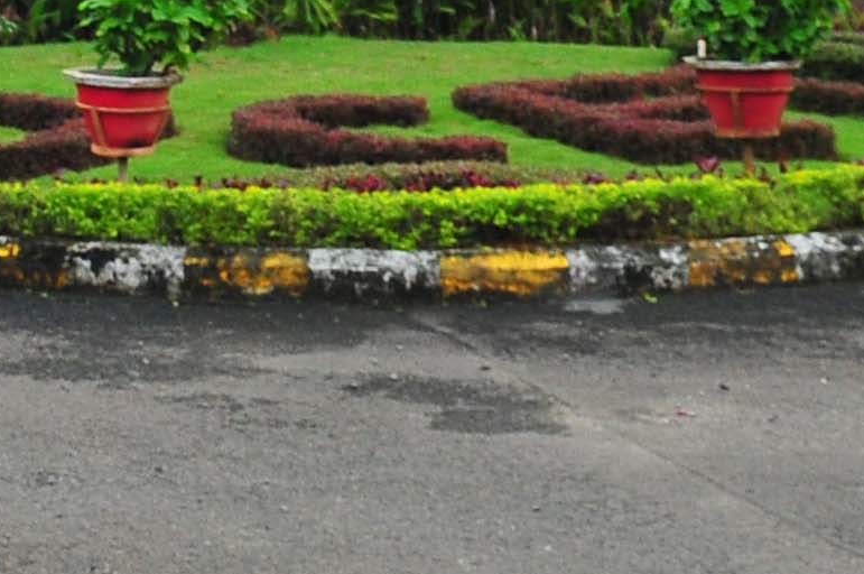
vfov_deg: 8.6
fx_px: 3398
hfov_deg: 14.0
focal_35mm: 142
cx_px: -187
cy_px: -880
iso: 400
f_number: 5
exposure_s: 1/320
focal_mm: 17
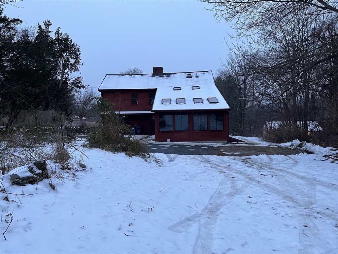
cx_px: 169
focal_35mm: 26
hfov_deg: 67.3
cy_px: 127
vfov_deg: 53.1
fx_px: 254
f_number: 1.6
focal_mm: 5.1
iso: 160
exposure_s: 1/60
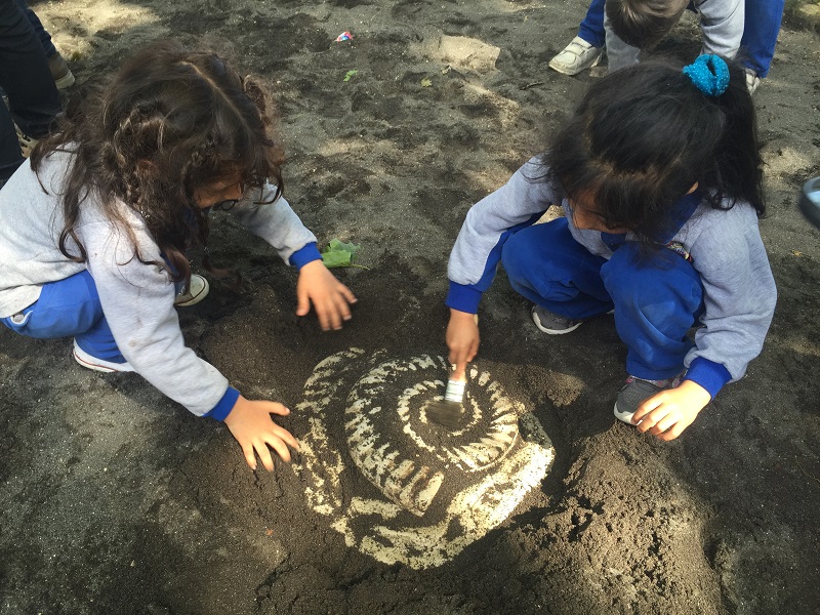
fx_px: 687
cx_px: 410
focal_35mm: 29
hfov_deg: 61.7
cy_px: 308
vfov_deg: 48.2
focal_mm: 4.15
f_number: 2.2
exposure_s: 1/120
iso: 40
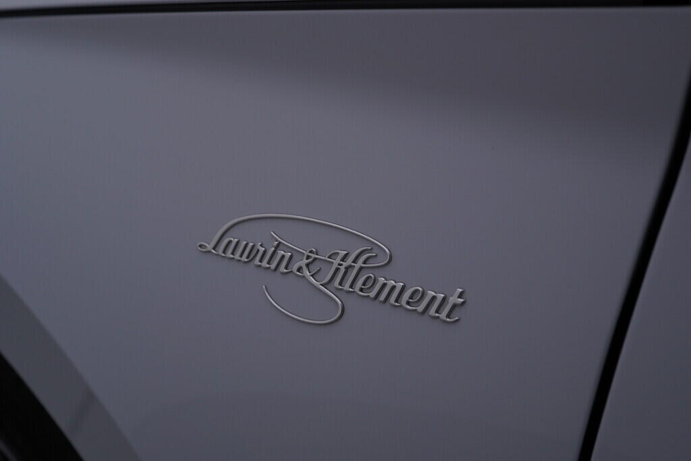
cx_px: 346
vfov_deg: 36.9
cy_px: 230
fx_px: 691
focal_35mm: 36
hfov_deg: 53.1
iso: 125
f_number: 5.6
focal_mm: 24
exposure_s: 1/160
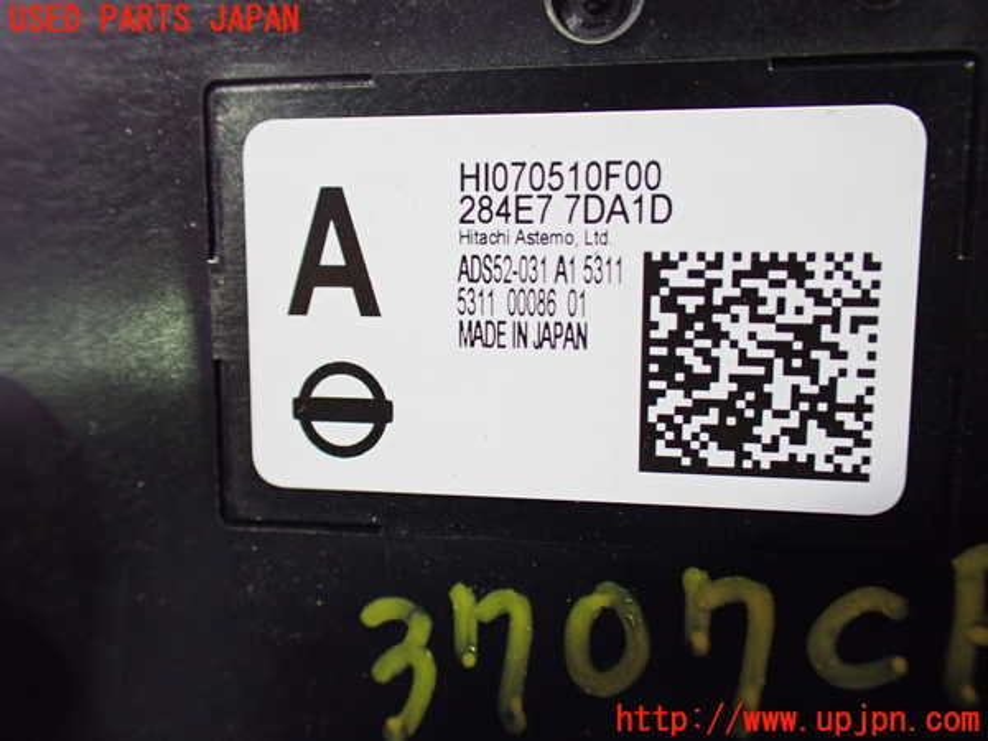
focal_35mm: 30
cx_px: 494
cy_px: 370
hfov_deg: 60.0
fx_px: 856
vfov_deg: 46.8
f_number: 2.3
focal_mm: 5.4
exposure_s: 1/50
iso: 800
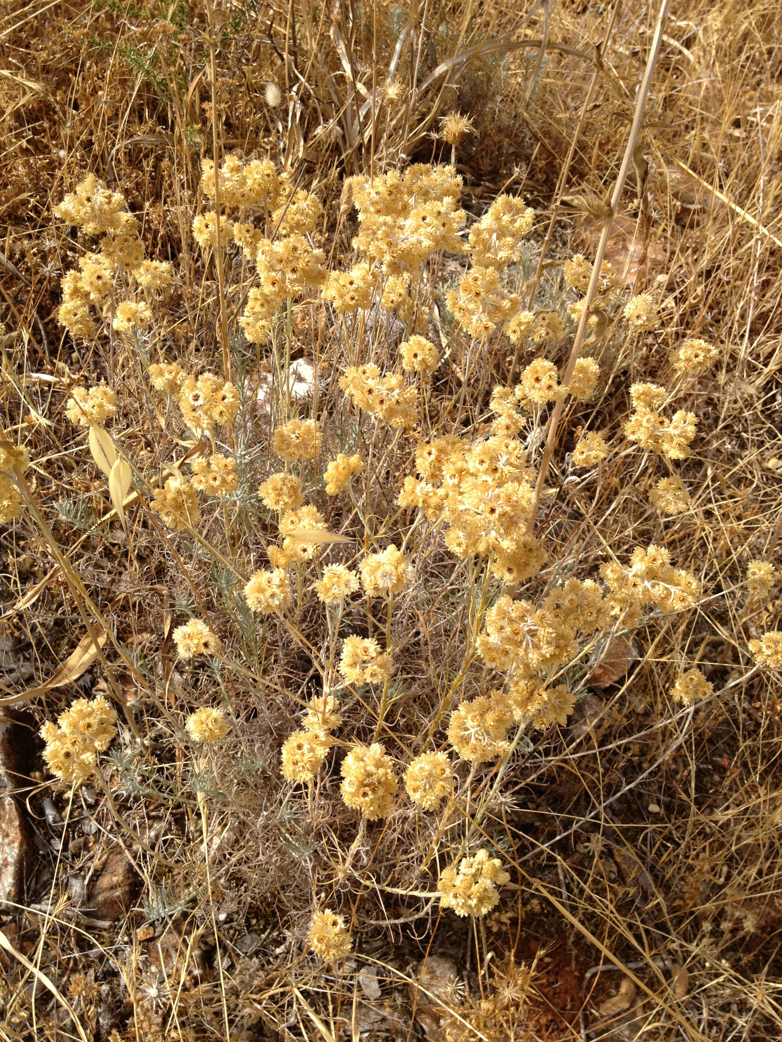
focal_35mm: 35
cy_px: 521
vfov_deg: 52.6
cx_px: 391
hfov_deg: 40.7
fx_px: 1054
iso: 50
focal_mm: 4.28
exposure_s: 1/1200
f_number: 2.4
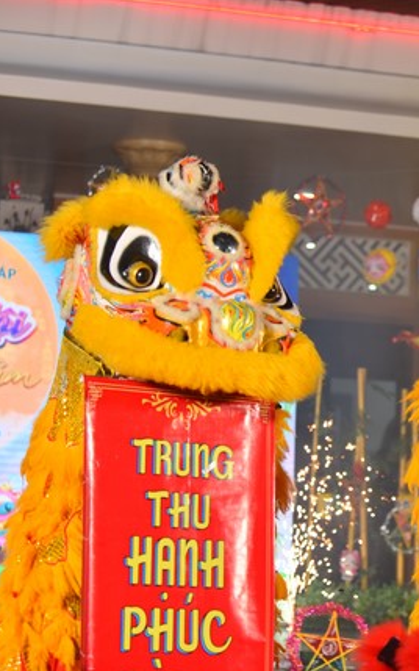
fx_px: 1974
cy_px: 337
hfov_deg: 11.9
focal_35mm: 108
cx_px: 453
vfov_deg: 19.3
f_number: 2.8
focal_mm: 70
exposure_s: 1/200
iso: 250
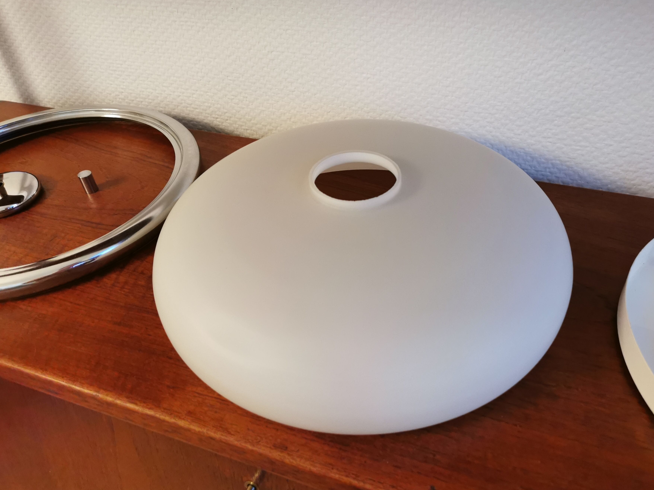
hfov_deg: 63.4
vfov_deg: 49.7
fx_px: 529
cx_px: 334
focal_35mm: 28
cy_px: 246
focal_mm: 5.58
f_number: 1.8
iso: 320
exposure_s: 1/50
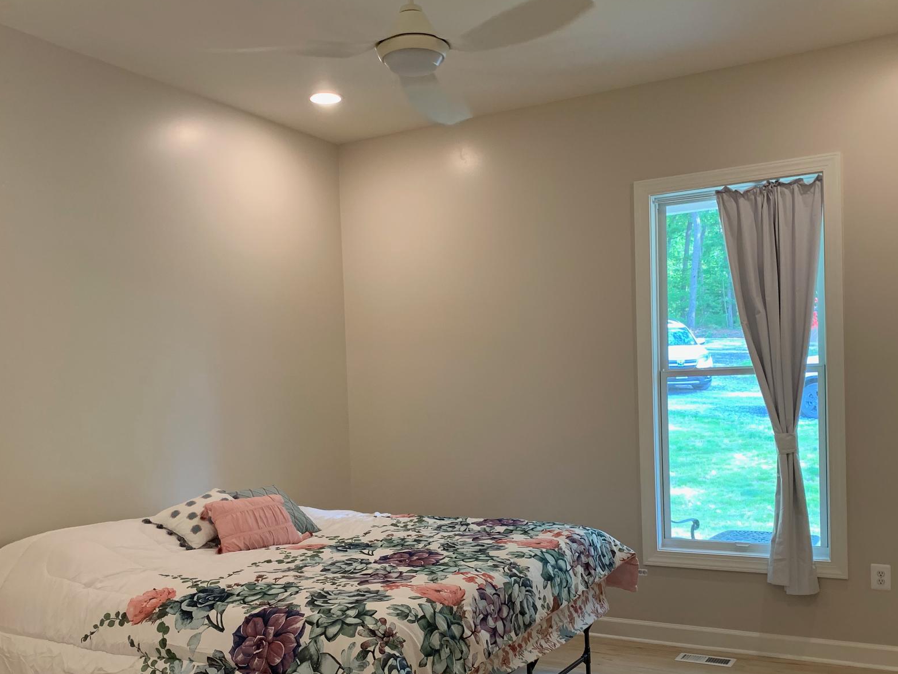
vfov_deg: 41.4
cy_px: 433
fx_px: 882
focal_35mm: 34
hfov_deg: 53.9
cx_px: 464
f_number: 1.8
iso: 160
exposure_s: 1/60
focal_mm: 4.25
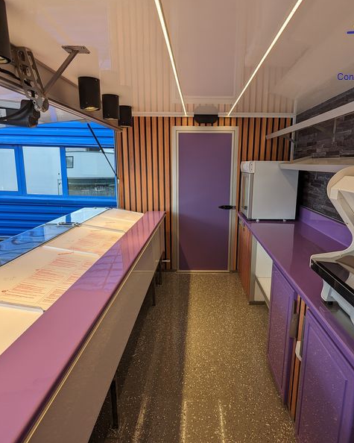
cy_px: 220
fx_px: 275
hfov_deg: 65.3
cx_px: 199
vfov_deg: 77.6
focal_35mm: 21
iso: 40
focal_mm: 2.35
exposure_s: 1/430
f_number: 2.2
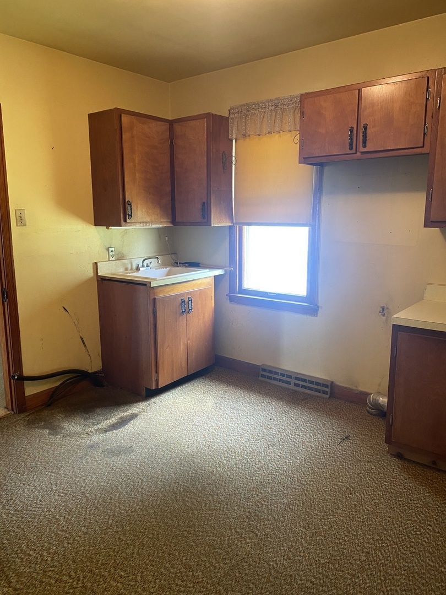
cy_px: 298
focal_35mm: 26
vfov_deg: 67.3
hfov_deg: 53.1
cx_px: 223
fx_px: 447
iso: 200
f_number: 1.8
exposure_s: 1/60
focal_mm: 4.25
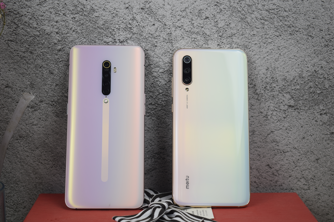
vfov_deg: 20.2
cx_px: 167
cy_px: 111
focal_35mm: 68
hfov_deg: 29.9
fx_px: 626
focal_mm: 45
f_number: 5
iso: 100
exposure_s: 1/25
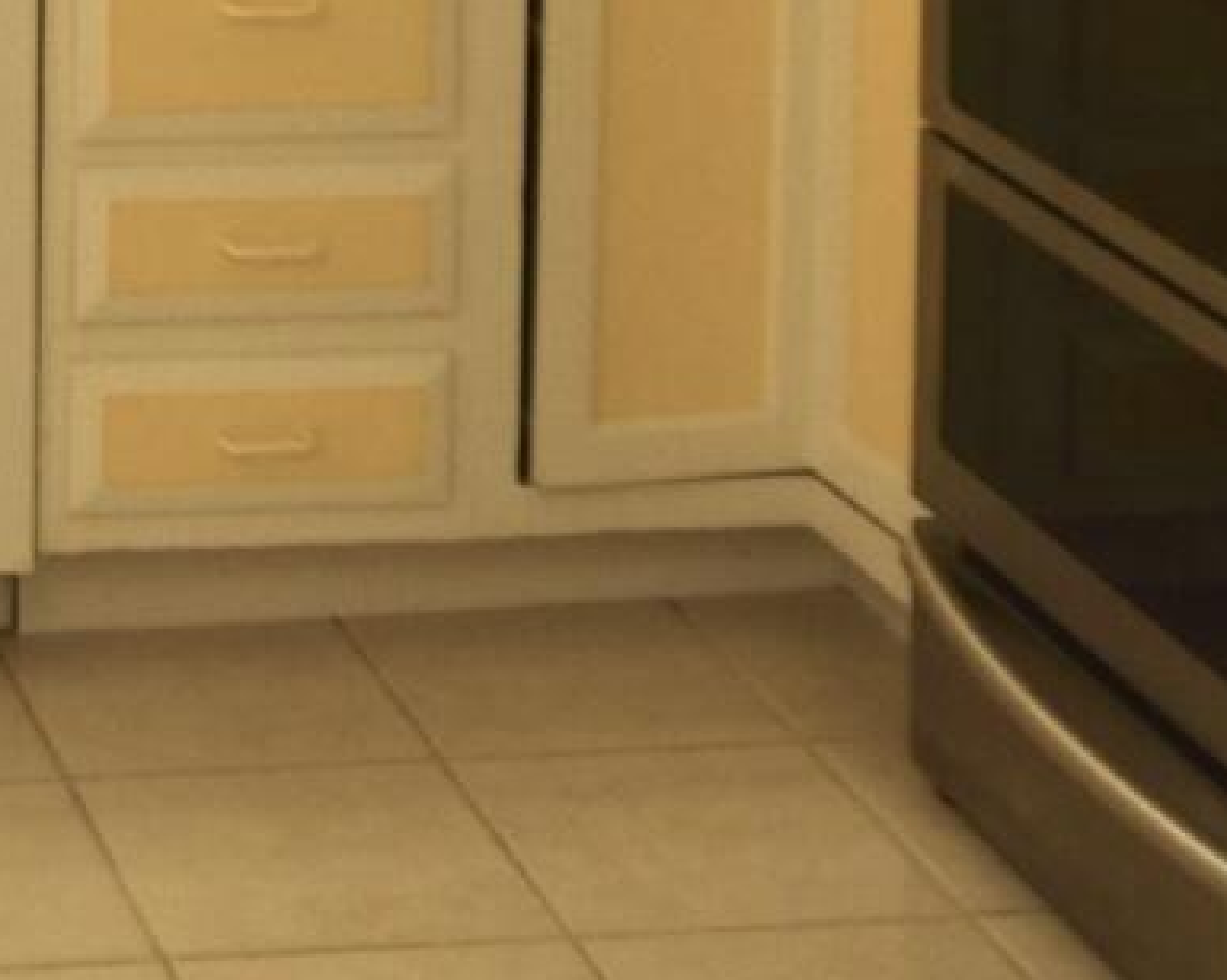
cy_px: -827
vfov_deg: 12.7
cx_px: -336
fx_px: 3994
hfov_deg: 16.6
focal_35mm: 110
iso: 100
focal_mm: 10
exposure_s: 1/100
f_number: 5
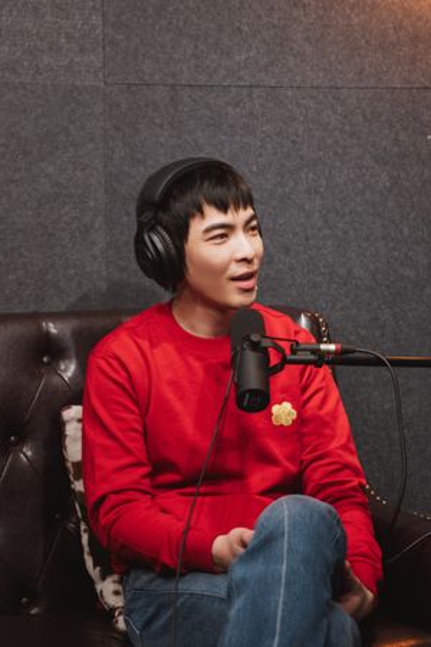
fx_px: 1742
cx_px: 216
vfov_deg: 21.0
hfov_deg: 14.1
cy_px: 324
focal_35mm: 97
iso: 800
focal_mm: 65
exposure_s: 1/125
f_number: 2.8
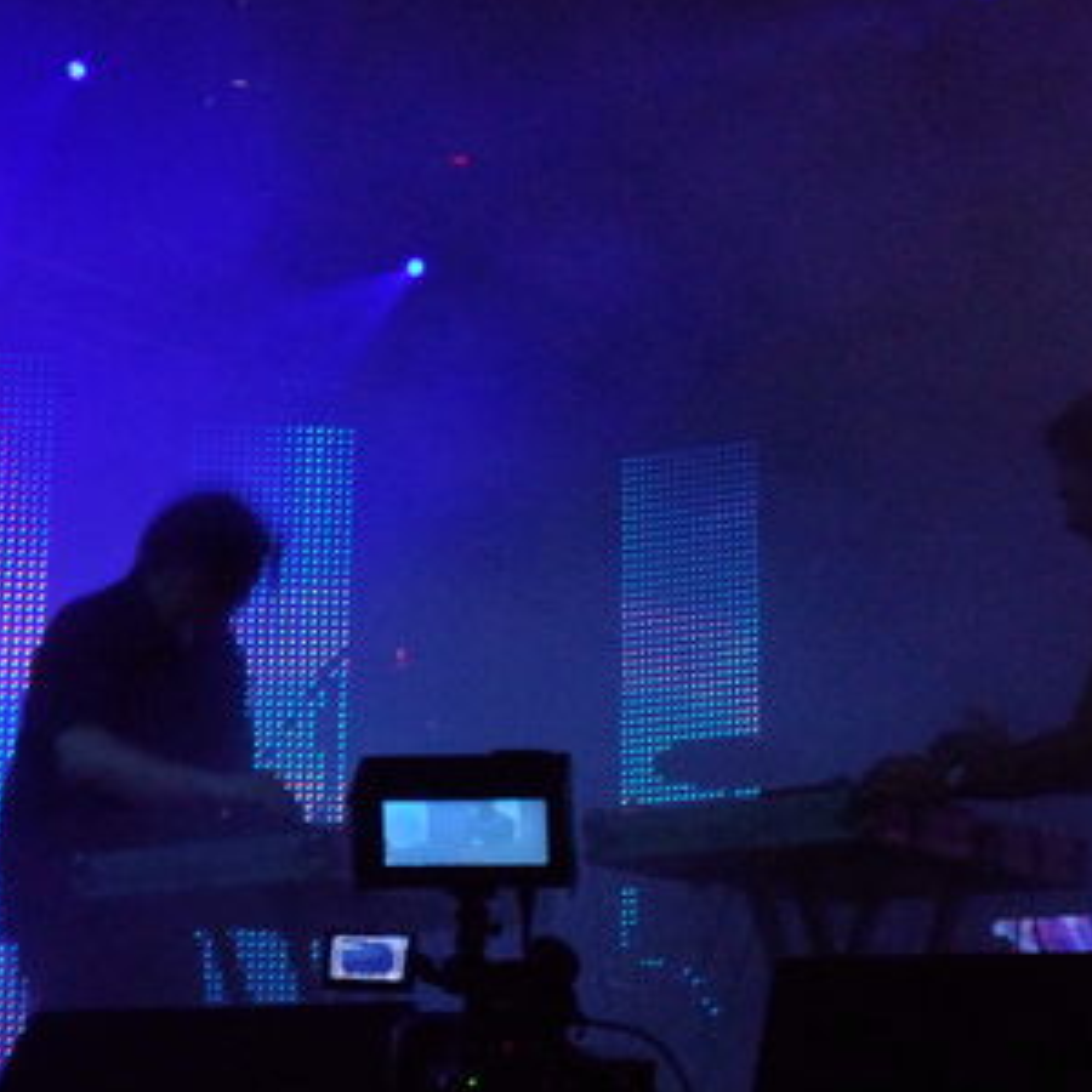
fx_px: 3498
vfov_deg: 17.7
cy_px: 544
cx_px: 753
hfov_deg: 17.7
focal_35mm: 98
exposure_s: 1/8
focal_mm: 13.2
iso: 800
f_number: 5.8
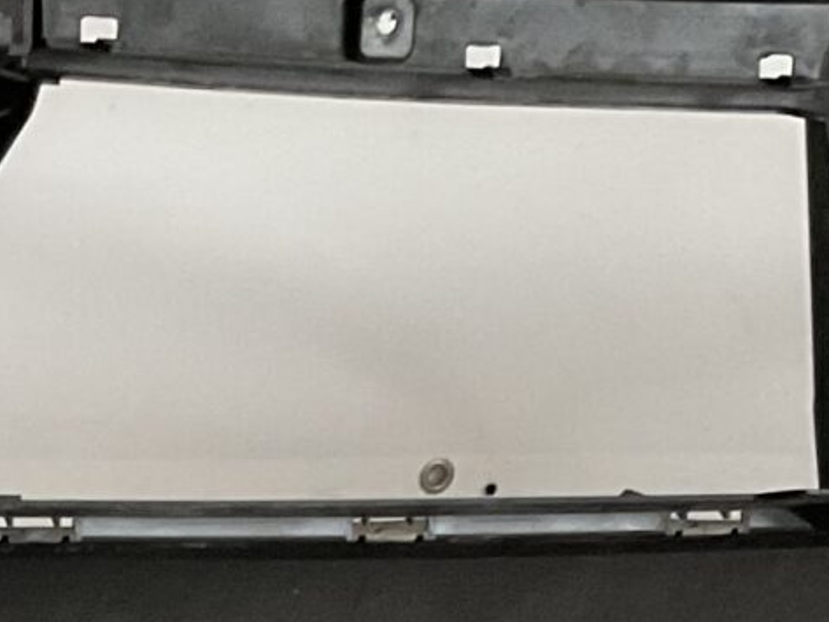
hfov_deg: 12.1
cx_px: -312
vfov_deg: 9.0
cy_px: 1188
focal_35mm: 157
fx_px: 3761
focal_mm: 3
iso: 250
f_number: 1.8
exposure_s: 1/33
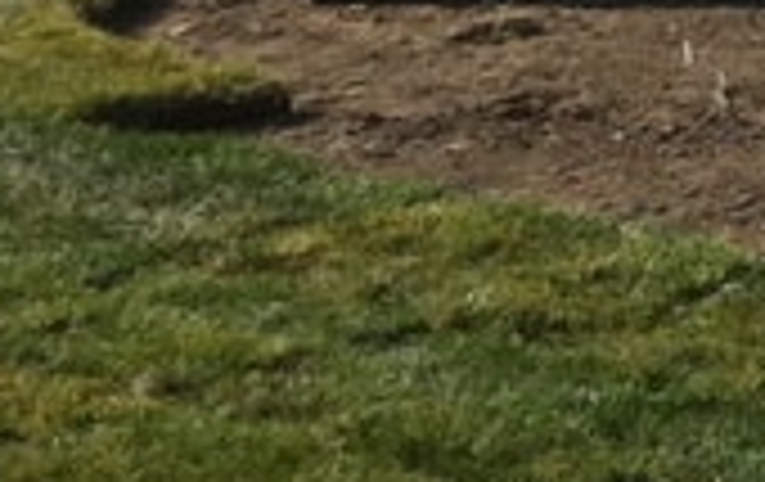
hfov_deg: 7.2
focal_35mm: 291
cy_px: 275
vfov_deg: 4.5
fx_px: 6079
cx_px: 857
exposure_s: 1/968
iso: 80
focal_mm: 3.85
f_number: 2.8
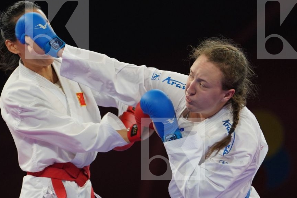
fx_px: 3423
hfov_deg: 5.0
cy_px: 149
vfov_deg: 3.3
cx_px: 57
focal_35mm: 415
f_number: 2.8
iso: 1600
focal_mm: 200
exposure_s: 1/1000
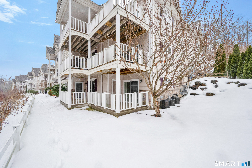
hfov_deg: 104.3
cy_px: 84
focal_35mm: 14
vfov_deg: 81.2
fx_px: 98
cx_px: 126
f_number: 9
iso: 640
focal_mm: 14
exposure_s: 1/500
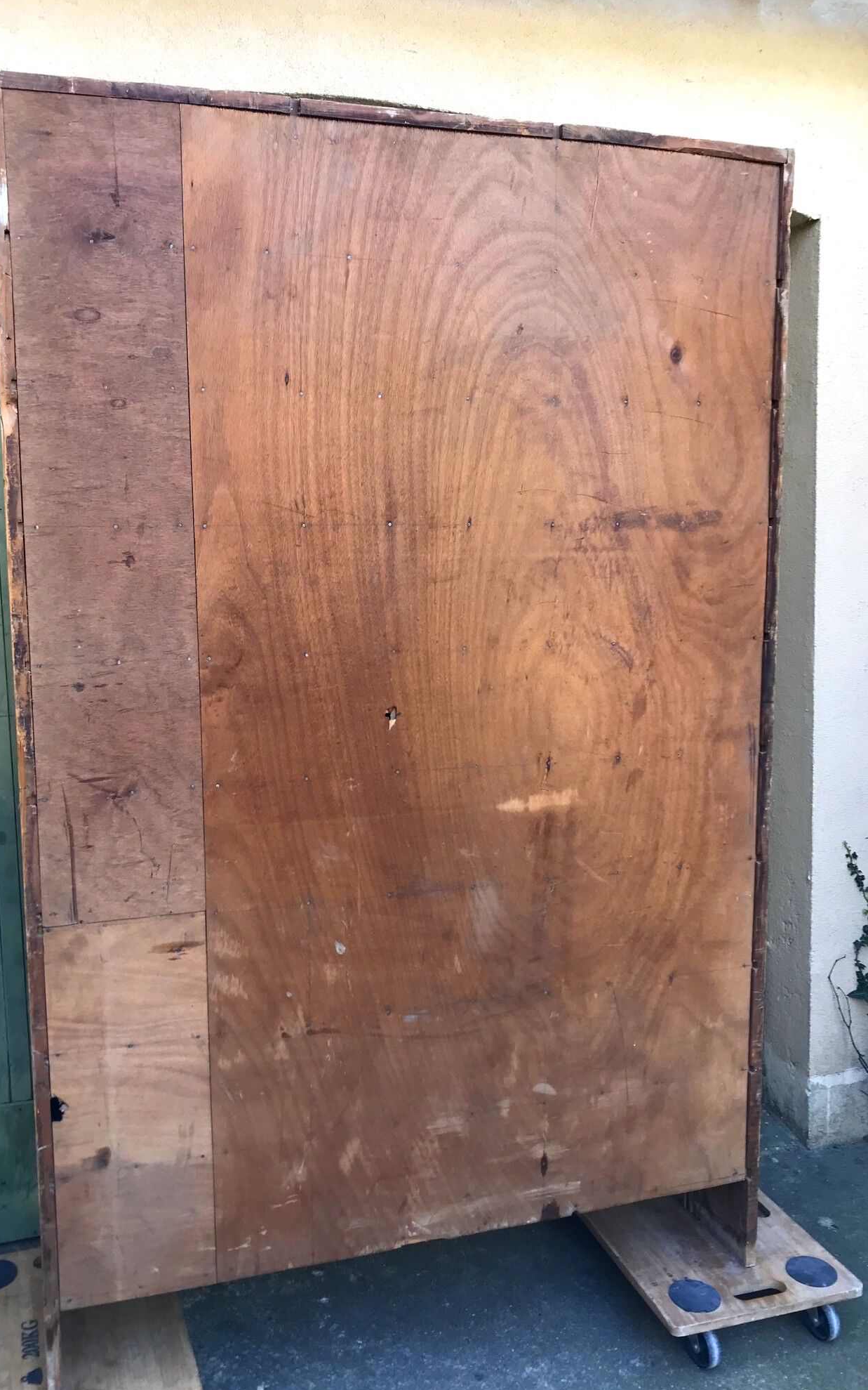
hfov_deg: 41.7
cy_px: 695
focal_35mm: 30
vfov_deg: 62.9
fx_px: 1135
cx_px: 362
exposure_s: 1/127
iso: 20
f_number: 1.8
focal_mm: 3.99
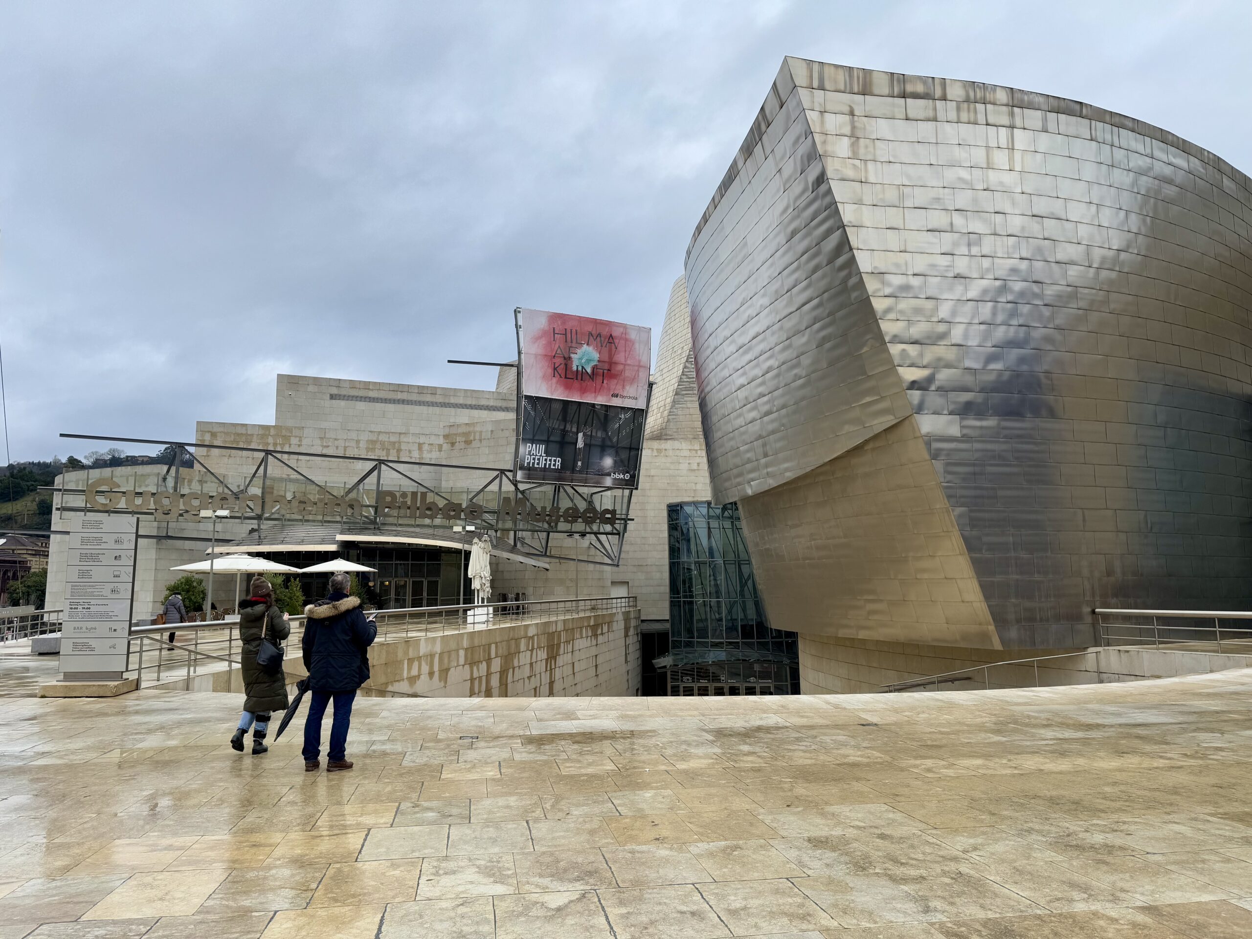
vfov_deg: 56.8
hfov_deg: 71.6
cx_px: 626
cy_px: 470
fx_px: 868
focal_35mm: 24
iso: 80
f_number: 1.78
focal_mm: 6.76
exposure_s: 1/1923
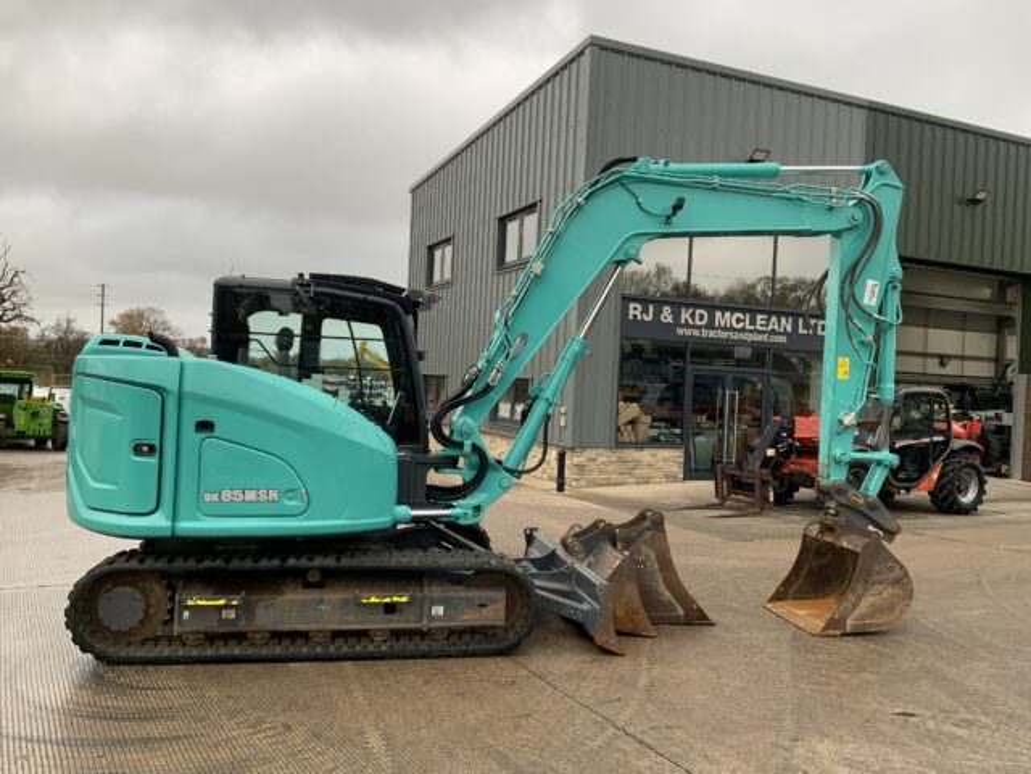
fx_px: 864
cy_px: 387
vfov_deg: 48.2
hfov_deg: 61.7
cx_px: 516
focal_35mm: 29
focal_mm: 3
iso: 25
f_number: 1.8
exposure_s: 1/122
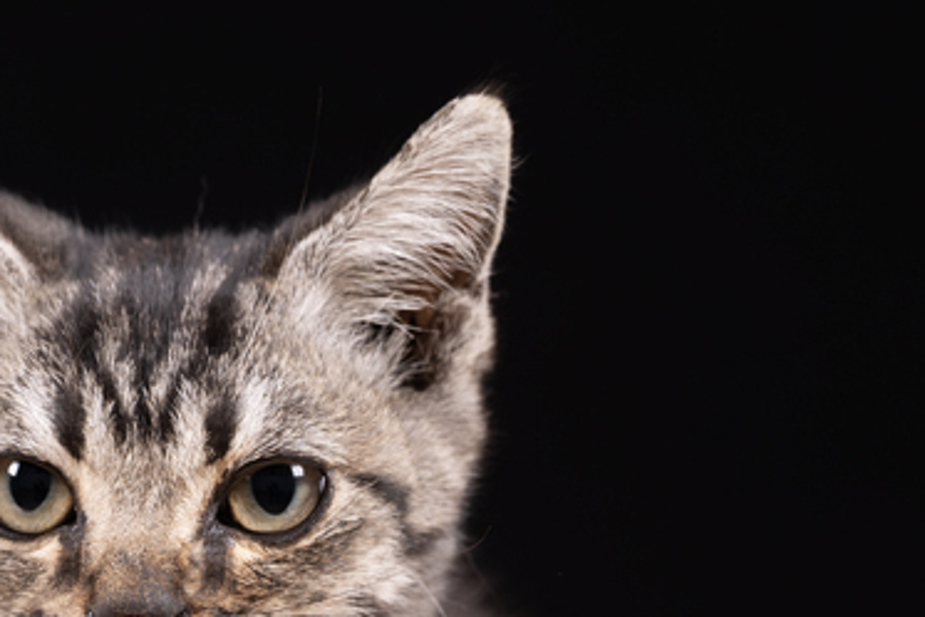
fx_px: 5706
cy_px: 681
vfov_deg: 6.2
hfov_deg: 9.3
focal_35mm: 222
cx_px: 213
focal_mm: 69
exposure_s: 1/160
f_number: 5.6
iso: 100
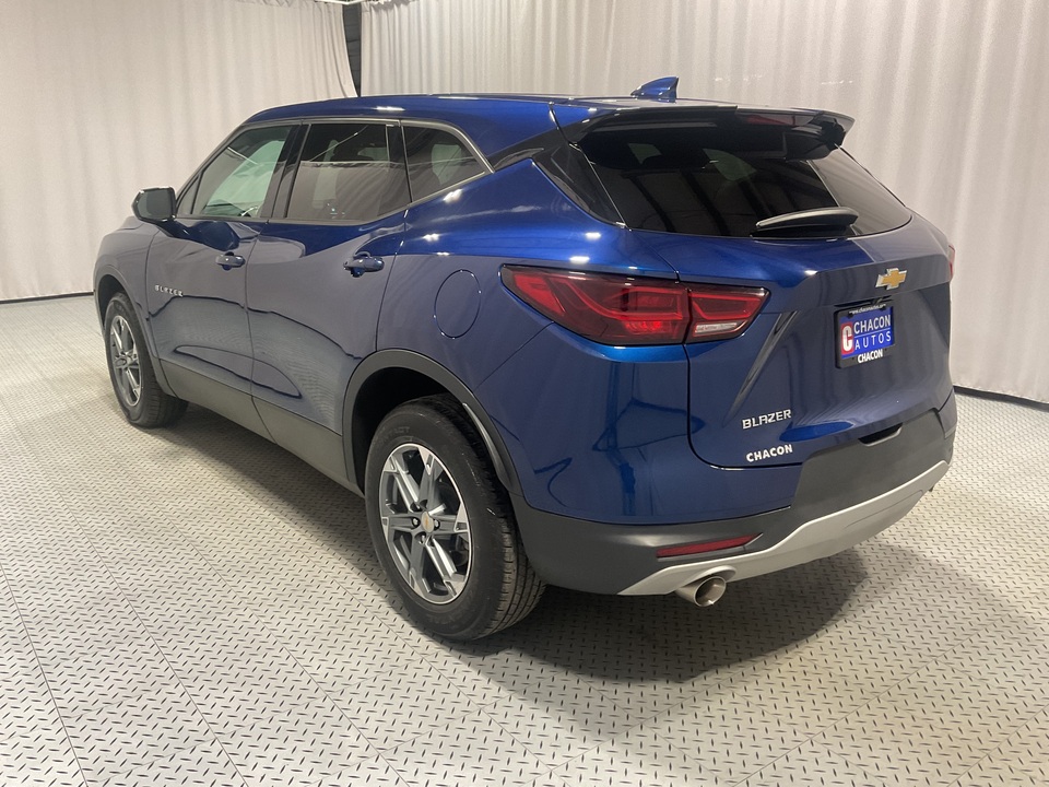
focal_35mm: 29
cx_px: 524
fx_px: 879
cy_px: 394
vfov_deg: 48.2
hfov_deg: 61.7
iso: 125
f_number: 1.8
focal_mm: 3
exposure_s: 1/60
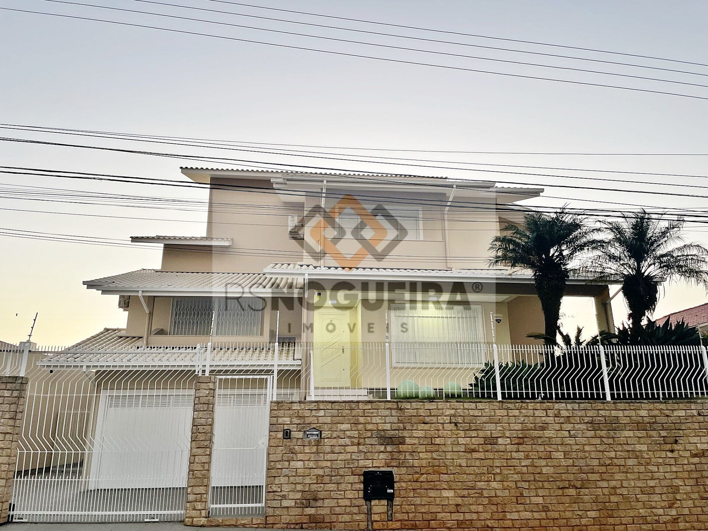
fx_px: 532
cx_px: 354
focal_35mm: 26
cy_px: 266
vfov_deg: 53.1
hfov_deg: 67.3
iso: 50
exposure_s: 1/121
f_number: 1.6
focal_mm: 4.2
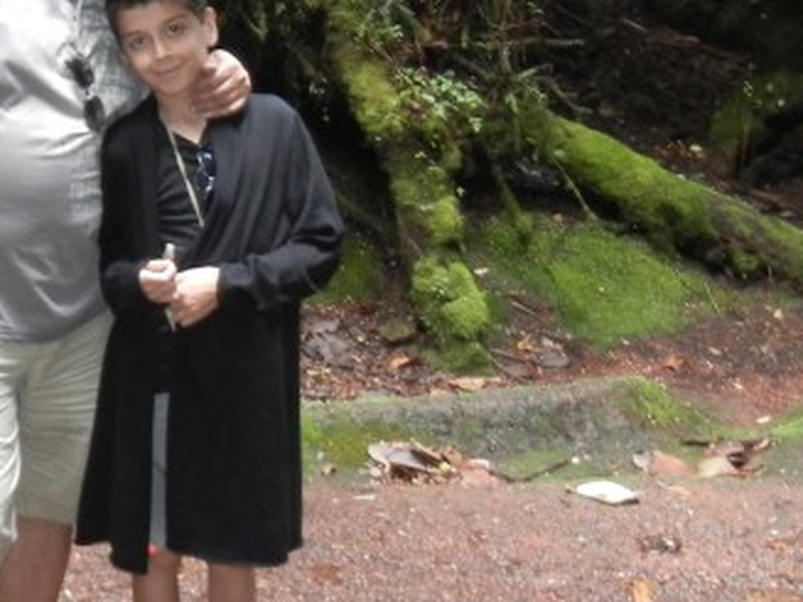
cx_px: -142
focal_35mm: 94
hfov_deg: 19.7
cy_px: 20
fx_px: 2180
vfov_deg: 15.5
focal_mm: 5.4
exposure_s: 1/22
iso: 400
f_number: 3.5
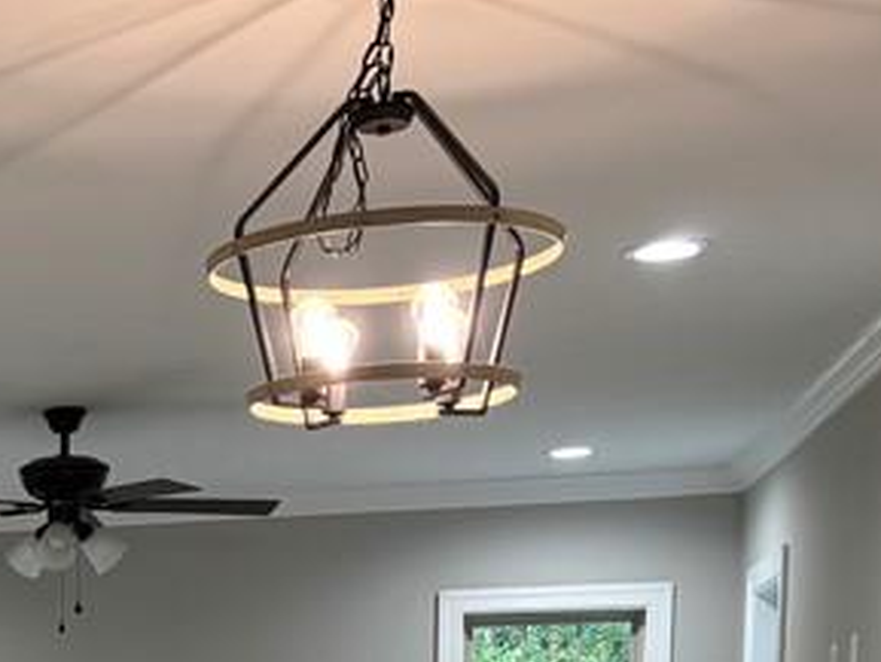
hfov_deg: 19.5
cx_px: -293
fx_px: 2342
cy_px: 1114
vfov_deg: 14.5
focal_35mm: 92
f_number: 1.6
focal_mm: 5.96
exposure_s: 1/120
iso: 125
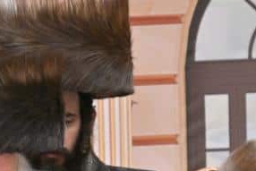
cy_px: 262
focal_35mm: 1074
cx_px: 69
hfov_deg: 1.9
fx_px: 7641
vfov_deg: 1.3
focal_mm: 200
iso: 250
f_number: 2.8
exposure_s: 1/320
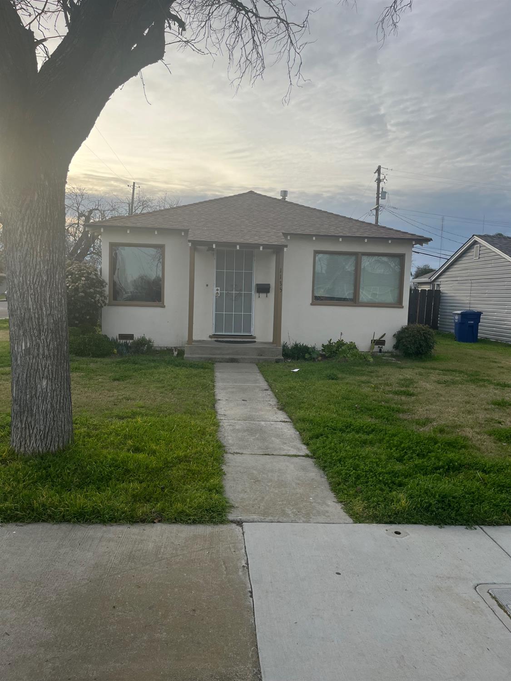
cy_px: 340
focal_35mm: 26
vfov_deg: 67.3
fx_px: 512
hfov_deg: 53.1
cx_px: 256
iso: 50
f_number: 1.6
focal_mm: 5.1
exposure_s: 1/2101
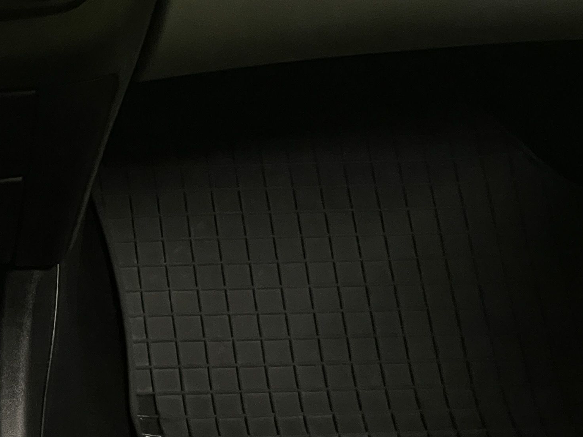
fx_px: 2391
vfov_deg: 10.3
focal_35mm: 142
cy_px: -16
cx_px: -119
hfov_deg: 13.5
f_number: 2
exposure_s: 1/50
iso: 500
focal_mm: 6
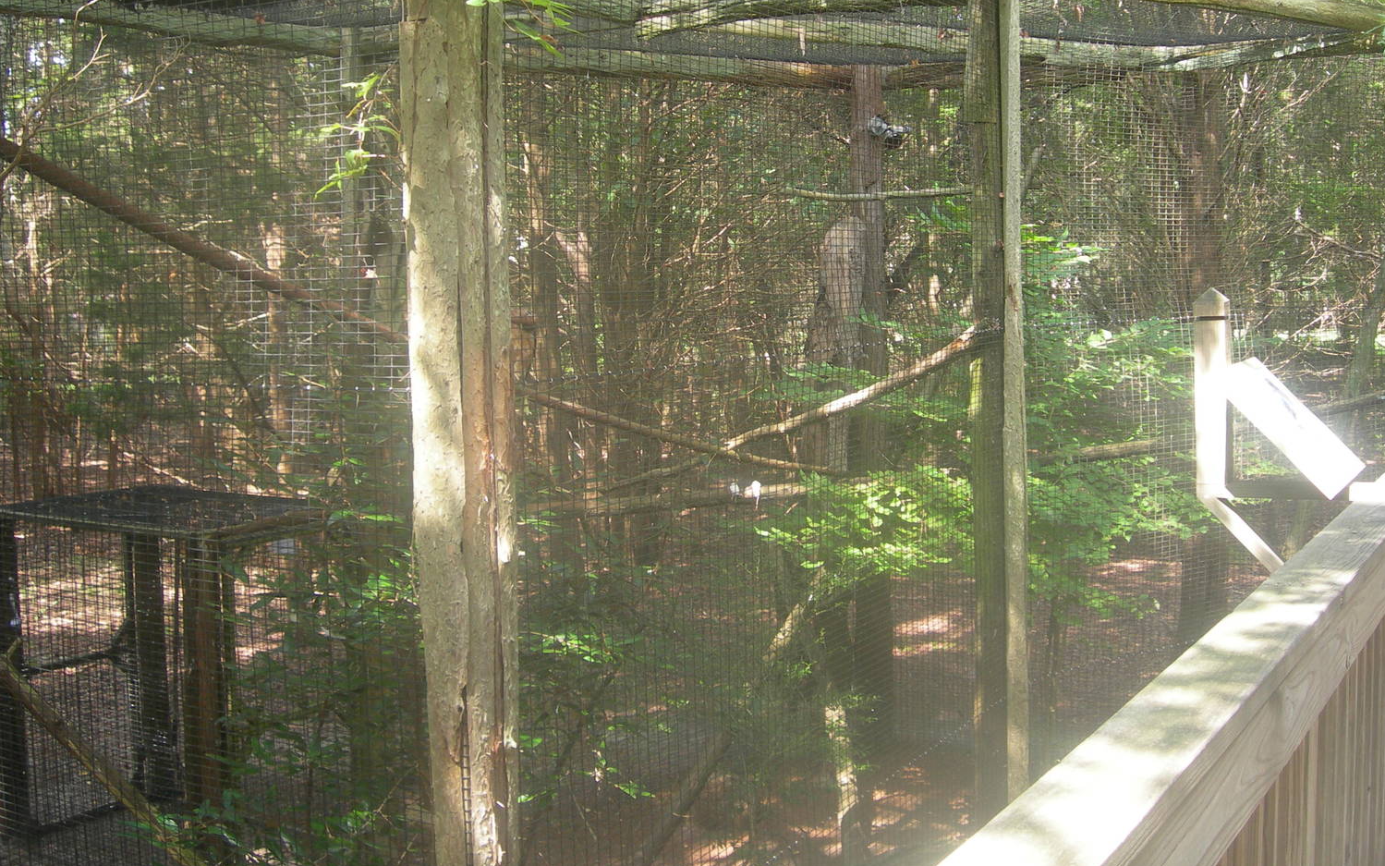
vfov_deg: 29.7
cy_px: 323
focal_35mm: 43
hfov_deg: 46.2
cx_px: 709
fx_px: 1623
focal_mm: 7.8
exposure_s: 1/43.7
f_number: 2.8
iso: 50
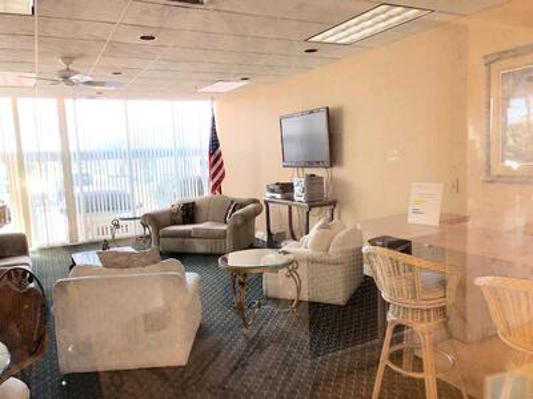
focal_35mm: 28
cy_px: 200
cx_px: 266
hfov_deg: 63.4
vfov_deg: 49.7
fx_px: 431
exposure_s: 1/60
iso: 50
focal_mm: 3.99
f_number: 1.8
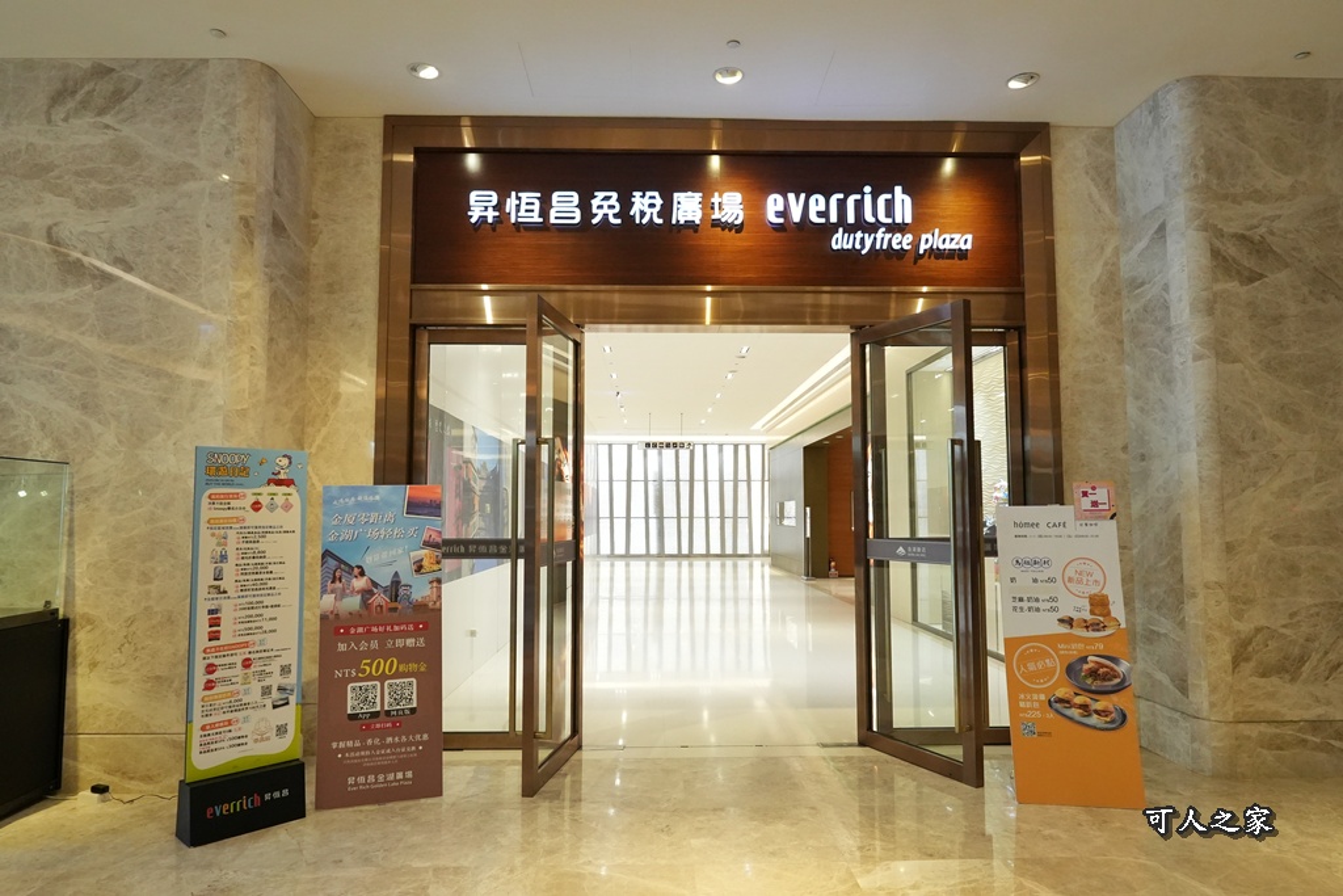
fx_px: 783
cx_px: 672
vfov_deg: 59.5
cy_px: 448
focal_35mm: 21
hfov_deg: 81.2
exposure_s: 1/200
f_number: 5
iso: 3200
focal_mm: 14
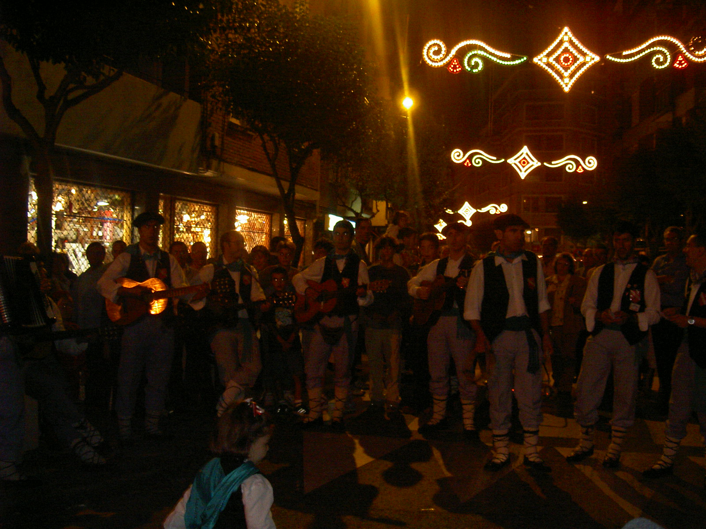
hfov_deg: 47.9
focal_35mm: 39
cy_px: 264
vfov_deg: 36.8
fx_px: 795
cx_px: 353
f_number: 2.8
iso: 100
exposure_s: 1/59.5
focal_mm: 8
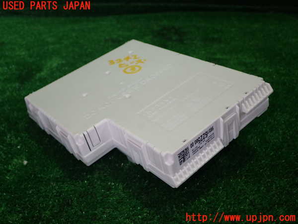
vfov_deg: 37.7
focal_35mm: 38
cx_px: 149
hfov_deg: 49.0
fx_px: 327
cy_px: 112
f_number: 2.7
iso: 200
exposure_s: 1/50
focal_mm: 6.83
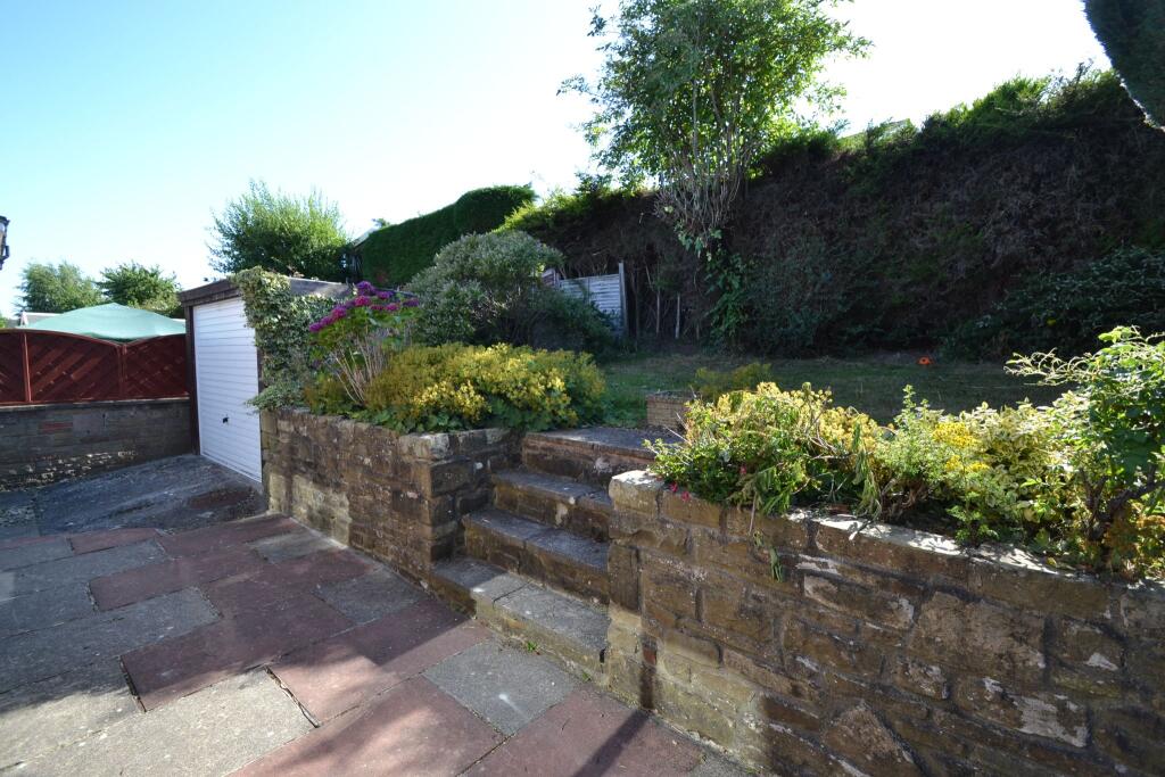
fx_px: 485
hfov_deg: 100.4
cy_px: 388
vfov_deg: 77.3
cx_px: 582
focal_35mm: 15
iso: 125
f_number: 5.6
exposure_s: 1/125
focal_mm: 10
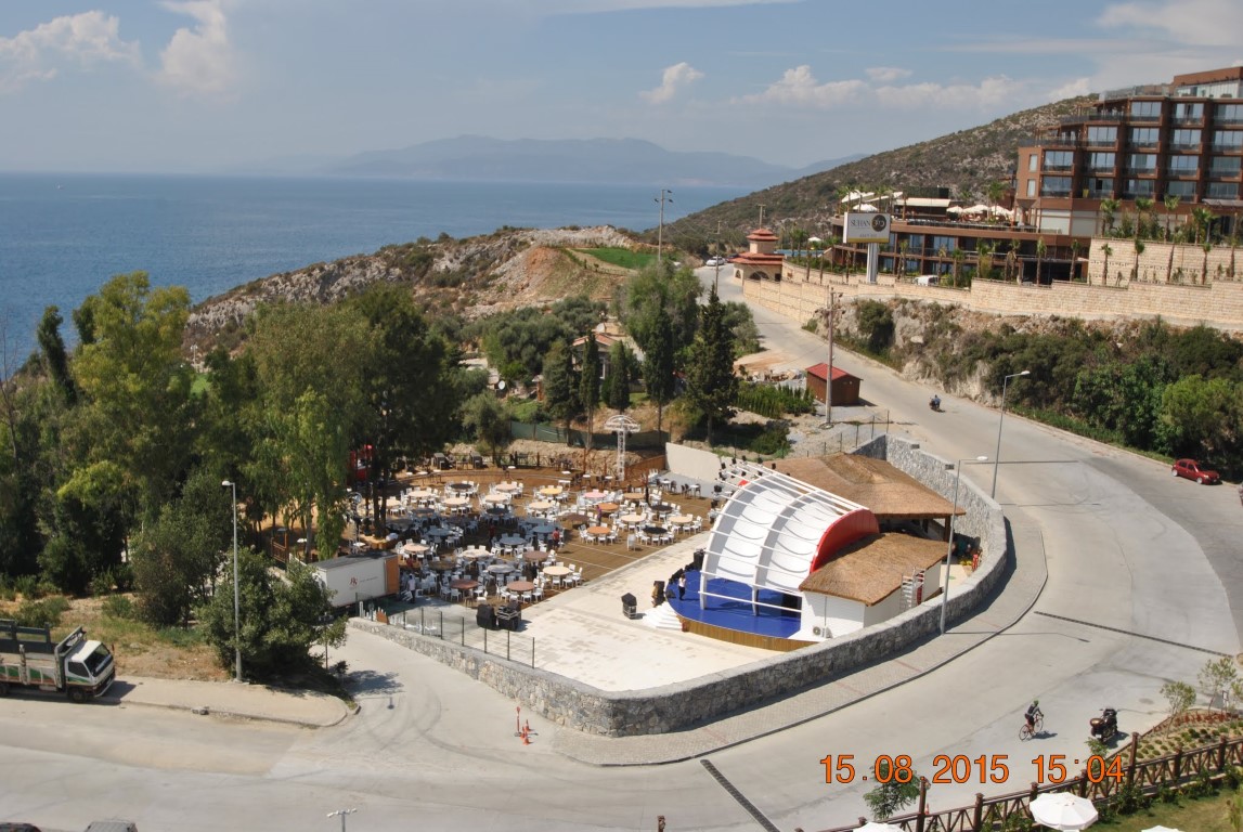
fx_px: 1245
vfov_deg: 37.0
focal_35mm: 36
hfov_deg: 53.1
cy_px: 416
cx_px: 622
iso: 100
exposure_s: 1/320
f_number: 9
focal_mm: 24
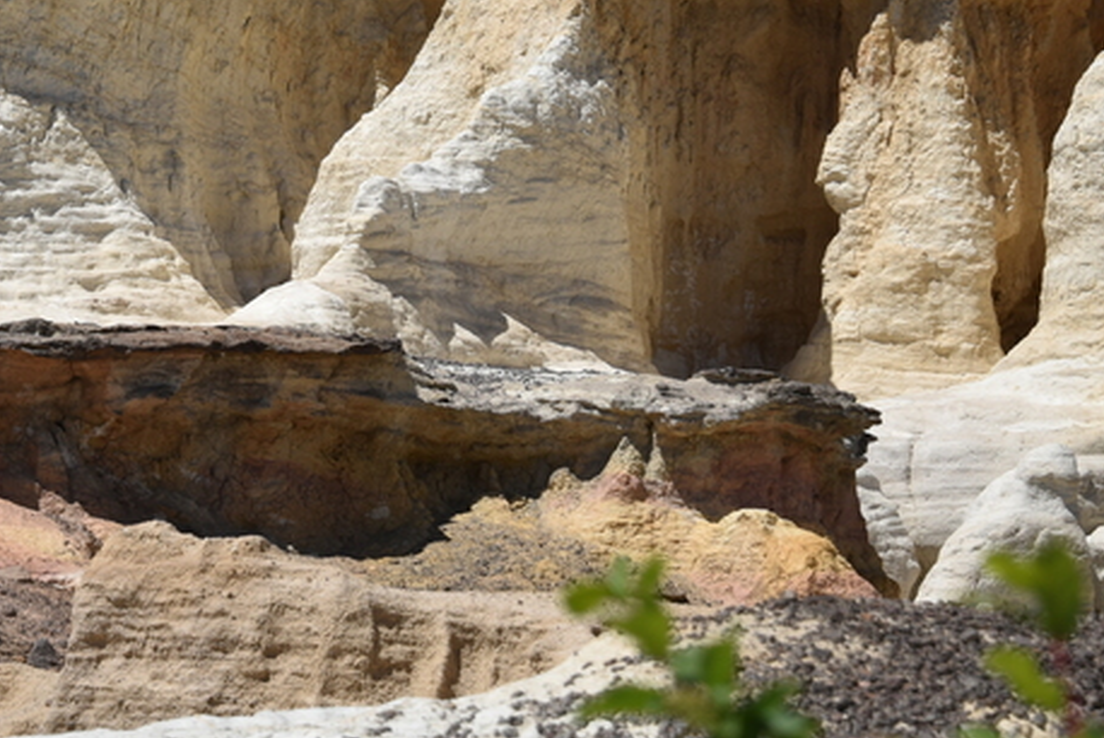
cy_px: 200
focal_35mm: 313
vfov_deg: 4.4
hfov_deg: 6.6
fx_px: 9604
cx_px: 350
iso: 100
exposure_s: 1/400
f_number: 10
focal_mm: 112
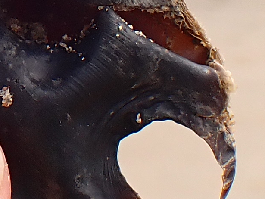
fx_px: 1494
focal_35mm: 195
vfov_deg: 7.5
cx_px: -105
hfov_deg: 9.9
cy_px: -59
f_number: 9
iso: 100
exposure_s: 1/125
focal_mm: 5.4
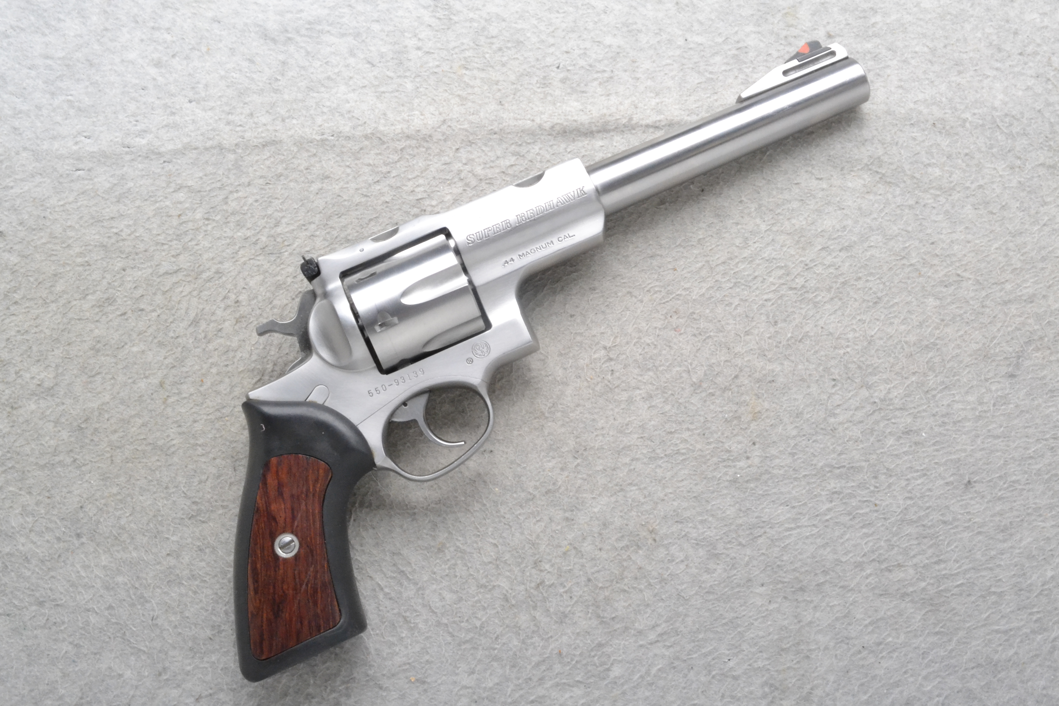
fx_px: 1324
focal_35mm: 45
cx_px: 530
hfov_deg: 43.6
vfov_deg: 29.9
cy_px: 353
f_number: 20
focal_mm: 30
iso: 3200
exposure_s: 1/125
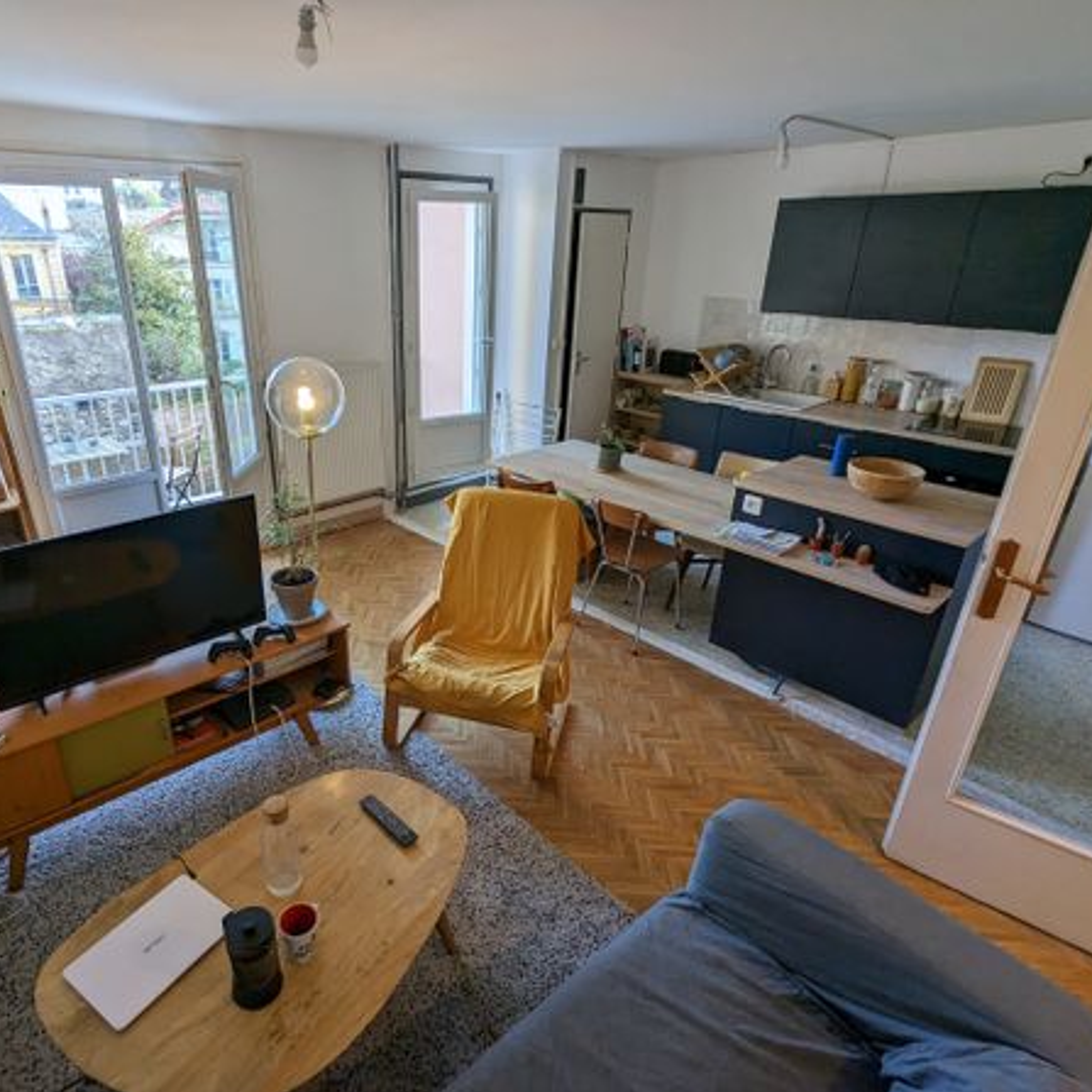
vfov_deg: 77.7
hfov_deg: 76.9
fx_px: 678
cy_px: 547
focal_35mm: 19
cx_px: 445
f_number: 2.2
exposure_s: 1/50
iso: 89
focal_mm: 2.35
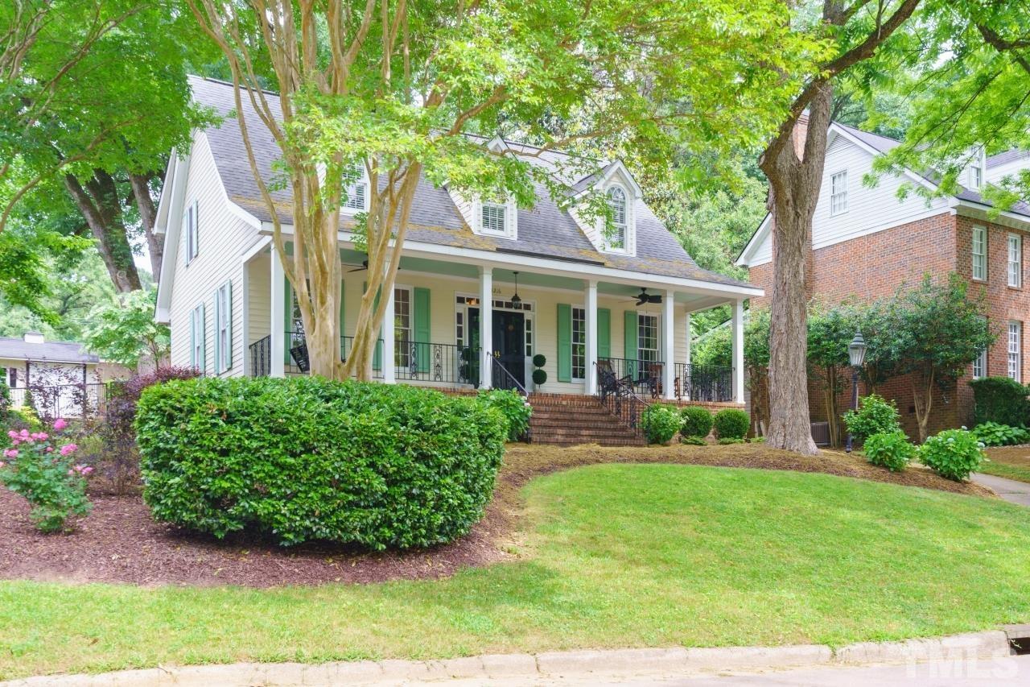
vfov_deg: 41.1
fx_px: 915
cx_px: 515
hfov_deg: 58.7
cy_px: 344
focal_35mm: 32
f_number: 10
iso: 200
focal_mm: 32
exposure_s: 1/20
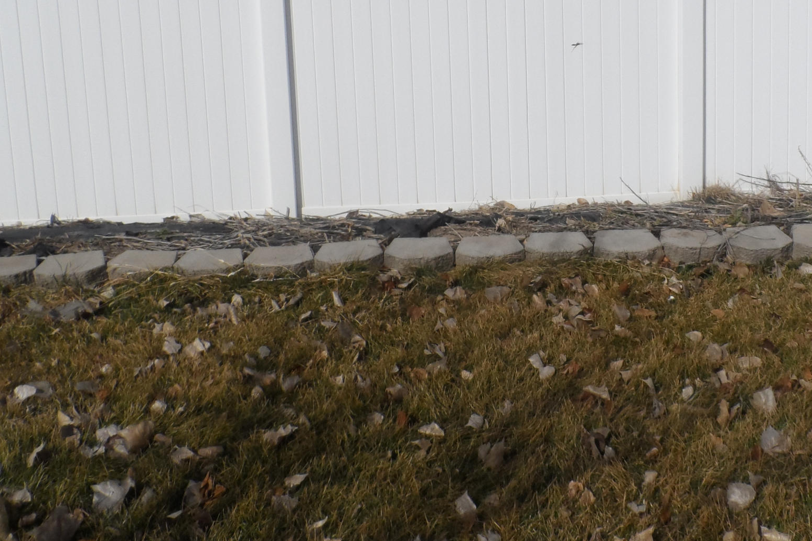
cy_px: 141
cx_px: 506
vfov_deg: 30.7
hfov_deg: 45.1
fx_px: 970
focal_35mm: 43
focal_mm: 4
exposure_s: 1/1500
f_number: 4.5
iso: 80
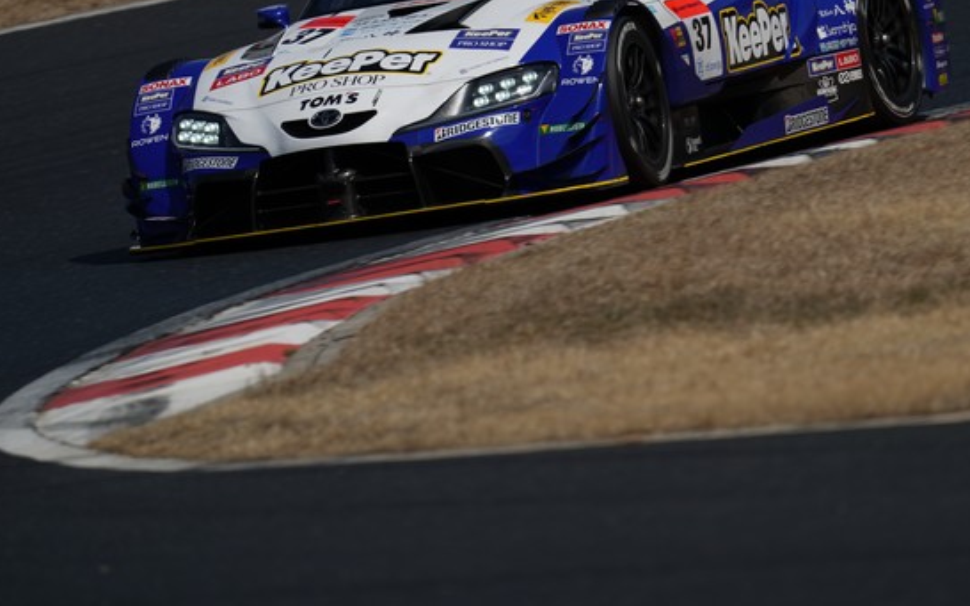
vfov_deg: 1.6
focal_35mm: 806
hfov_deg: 2.6
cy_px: 185
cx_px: 599
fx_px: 21303
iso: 50
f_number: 6.3
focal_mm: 600
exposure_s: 1/640
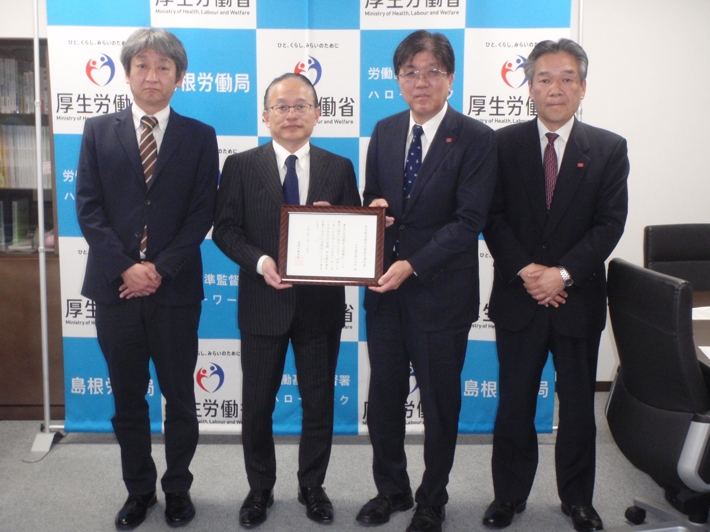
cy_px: 266
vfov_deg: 34.3
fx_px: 861
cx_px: 355
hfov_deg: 44.8
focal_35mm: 42
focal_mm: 7.57
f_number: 4.3
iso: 320
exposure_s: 1/40
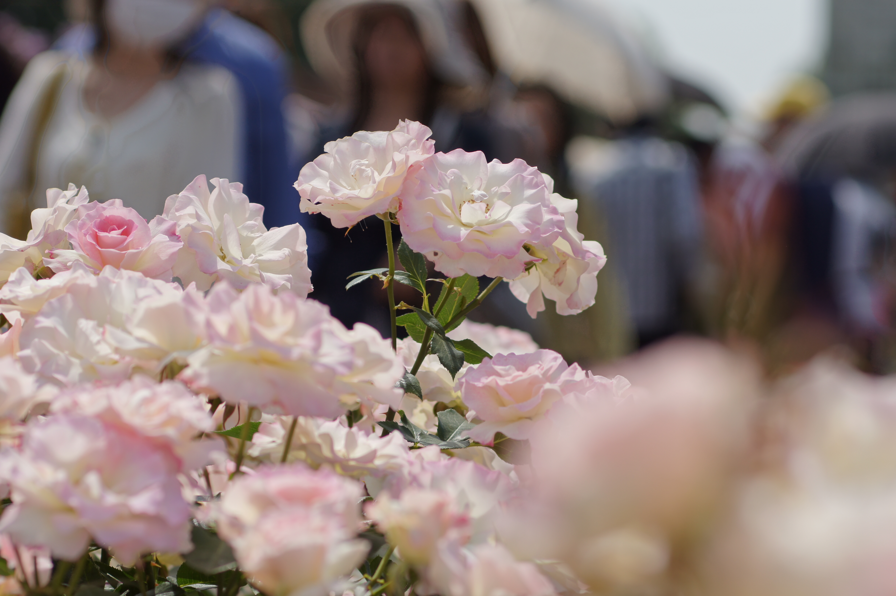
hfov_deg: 13.7
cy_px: 298
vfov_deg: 9.1
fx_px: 3729
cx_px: 448
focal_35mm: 150
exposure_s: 1/1000
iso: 100
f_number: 4.5
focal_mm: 100
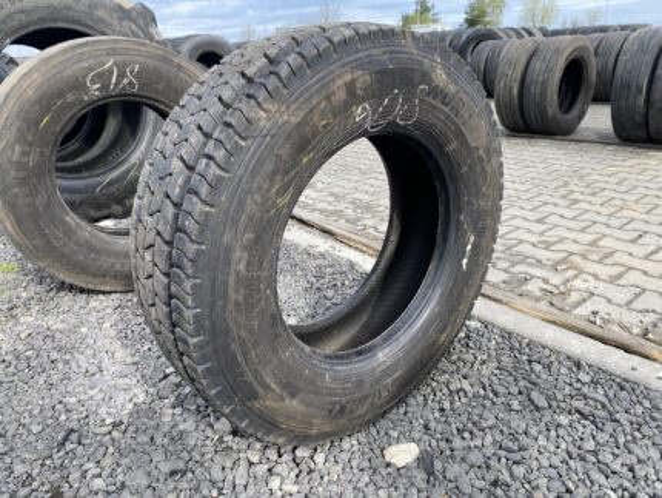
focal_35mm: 26
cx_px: 331
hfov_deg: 67.3
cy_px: 249
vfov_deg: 53.1
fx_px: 498
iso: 32
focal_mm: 4.25
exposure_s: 1/778
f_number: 1.8
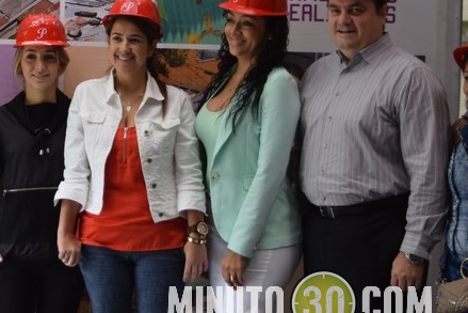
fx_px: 1313
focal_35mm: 101
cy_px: 64
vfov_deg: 13.5
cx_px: 26
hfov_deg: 19.7
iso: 400
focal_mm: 34
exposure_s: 1/80
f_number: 4.5
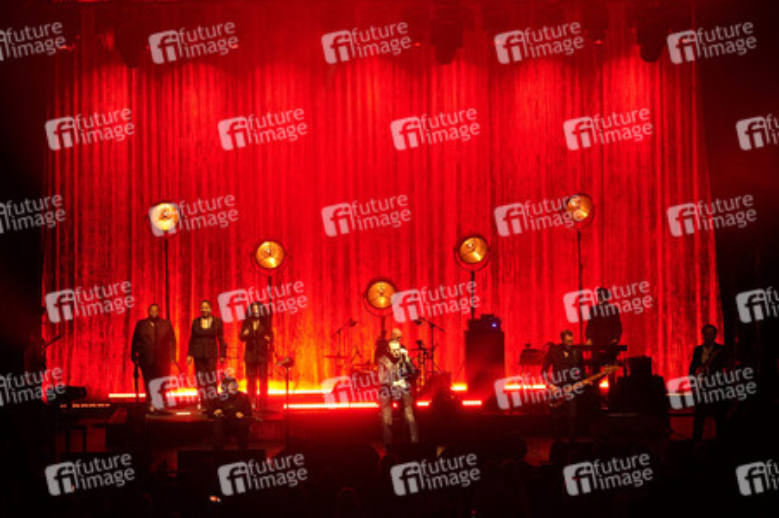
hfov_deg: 28.9
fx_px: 1514
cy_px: 259
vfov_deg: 19.4
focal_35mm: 70
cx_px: 390
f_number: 4
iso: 1600
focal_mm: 70
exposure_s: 1/100
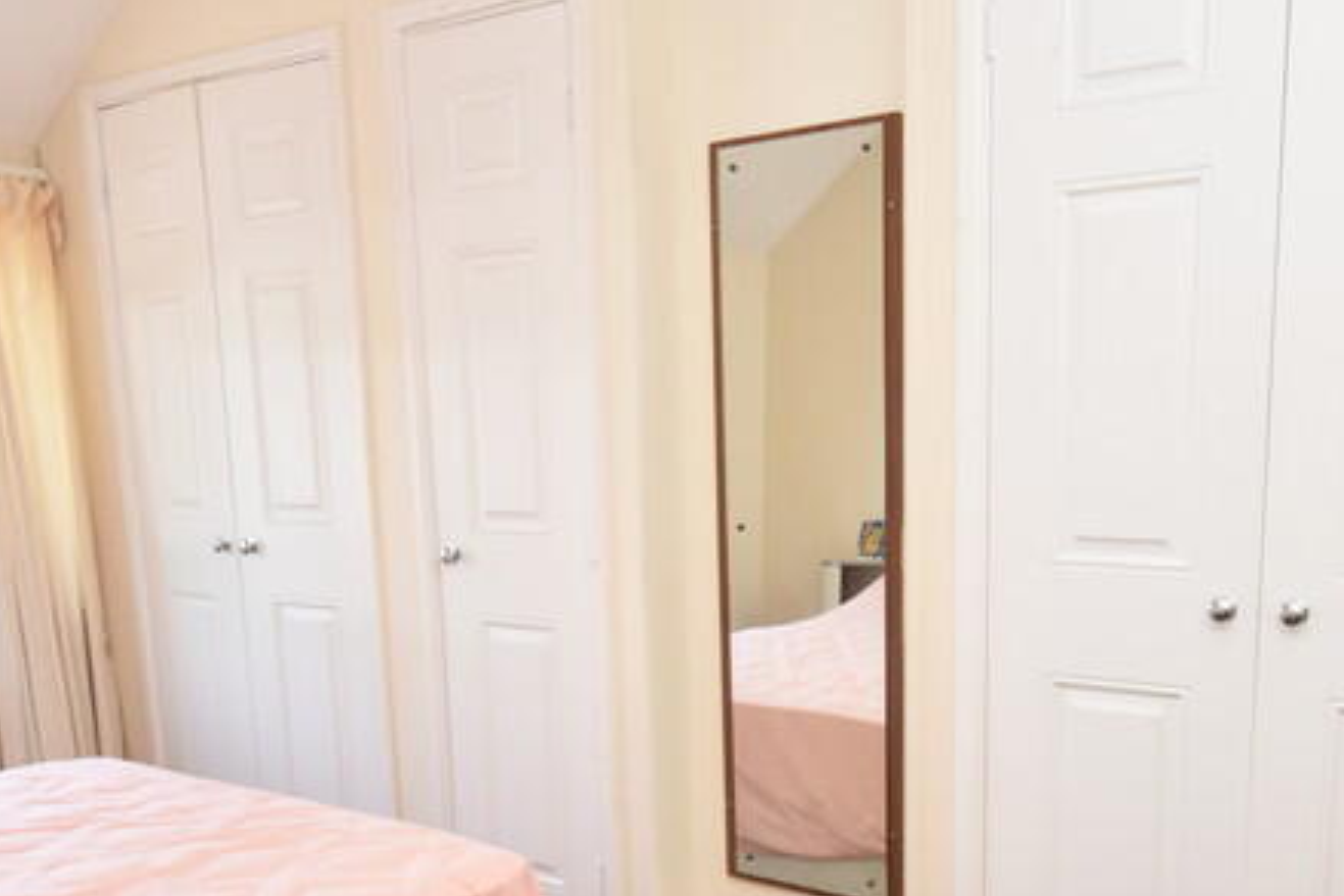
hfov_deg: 53.7
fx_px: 1307
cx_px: 857
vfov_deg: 36.7
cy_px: 699
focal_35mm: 35
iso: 800
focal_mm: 10
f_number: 4.5
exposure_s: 1/160
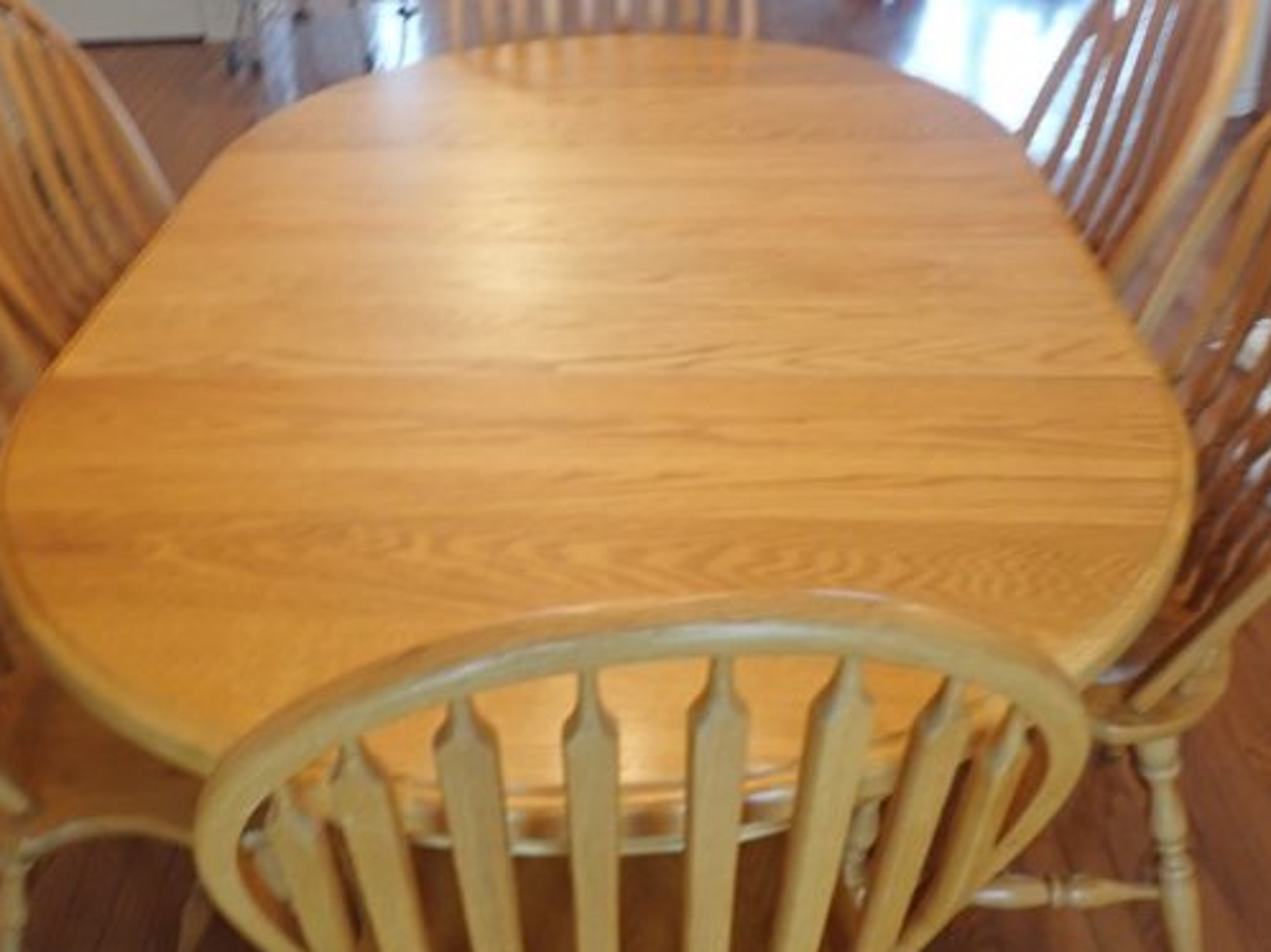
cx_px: 555
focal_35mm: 38
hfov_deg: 48.9
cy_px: 399
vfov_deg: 37.6
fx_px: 1395
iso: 250
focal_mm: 5.4
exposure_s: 1/30
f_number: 2.3
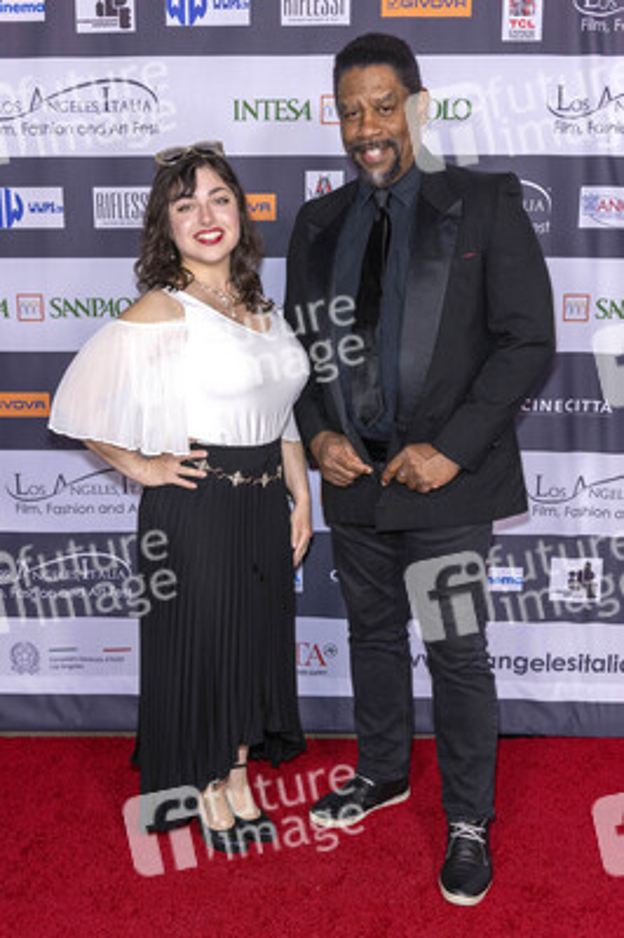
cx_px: 312
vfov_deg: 56.5
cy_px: 469
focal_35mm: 34
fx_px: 872
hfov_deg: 39.4
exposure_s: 1/200
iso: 800
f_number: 5.6
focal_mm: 33.5
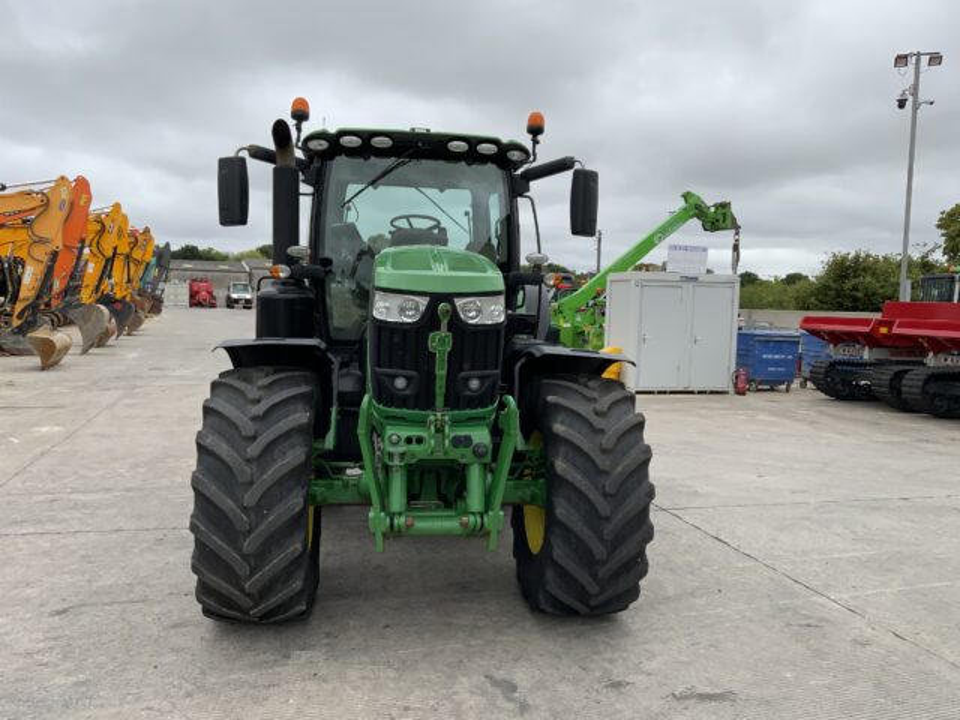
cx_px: 480
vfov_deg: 48.2
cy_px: 360
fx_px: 804
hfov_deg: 61.7
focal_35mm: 29
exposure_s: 1/978
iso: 16
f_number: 1.8
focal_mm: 3
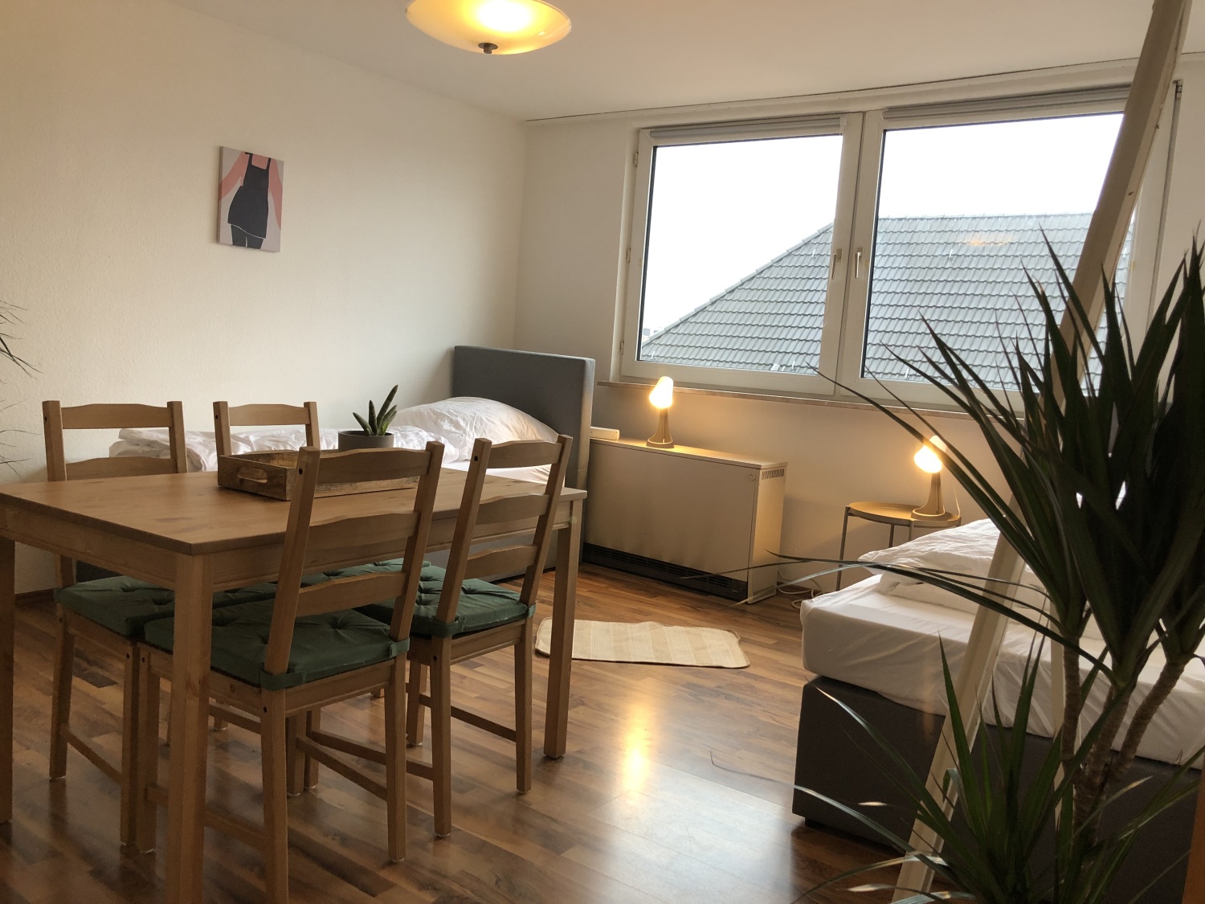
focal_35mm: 28
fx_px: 975
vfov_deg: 49.7
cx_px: 602
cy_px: 452
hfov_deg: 63.4
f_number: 1.8
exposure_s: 1/25
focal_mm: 4
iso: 40
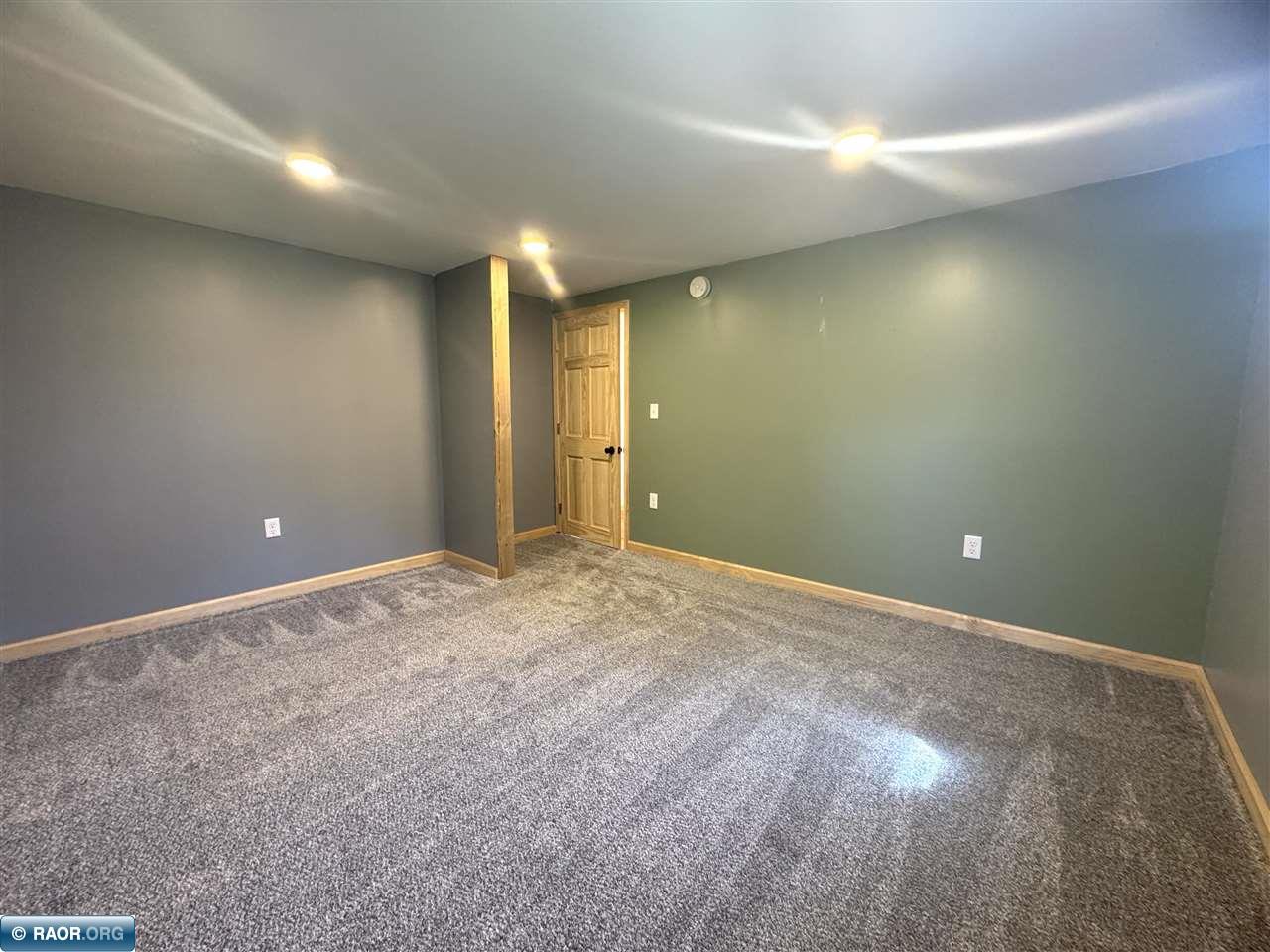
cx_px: 635
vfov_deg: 85.7
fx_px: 514
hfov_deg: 102.1
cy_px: 476
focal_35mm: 14
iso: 320
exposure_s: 1/60
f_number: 2.2
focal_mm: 2.22
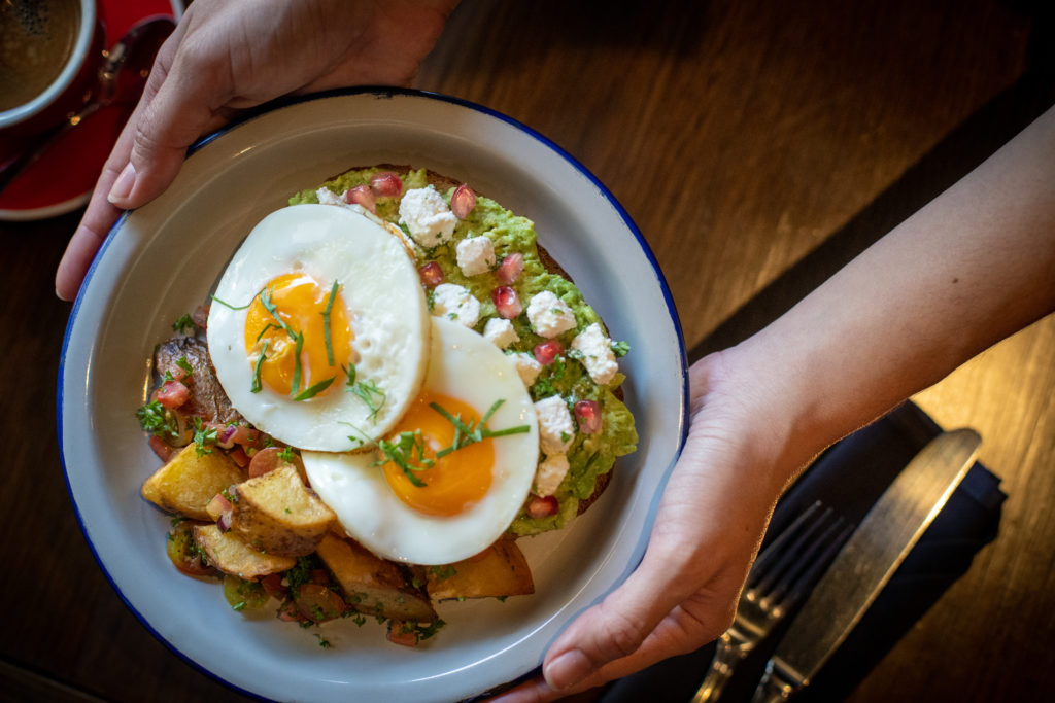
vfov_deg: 27.0
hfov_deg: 39.6
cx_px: 528
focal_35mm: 50
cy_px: 352
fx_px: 1465
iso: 3200
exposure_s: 1/640
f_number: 2.8
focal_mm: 50
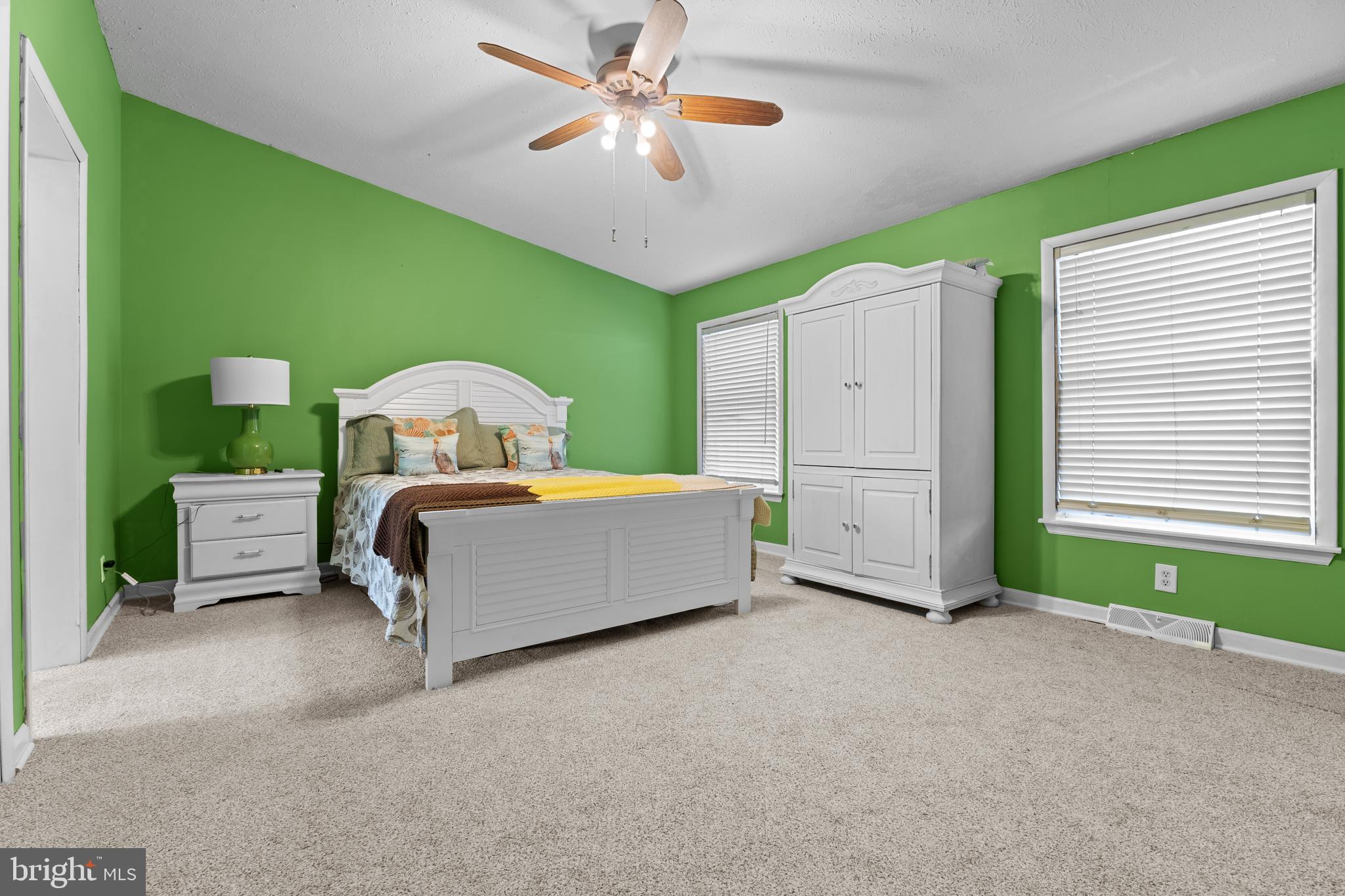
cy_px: 448
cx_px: 672
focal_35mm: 16
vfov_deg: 74.6
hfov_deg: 97.6
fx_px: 588
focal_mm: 10.5
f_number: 7.1
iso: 250
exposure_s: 1
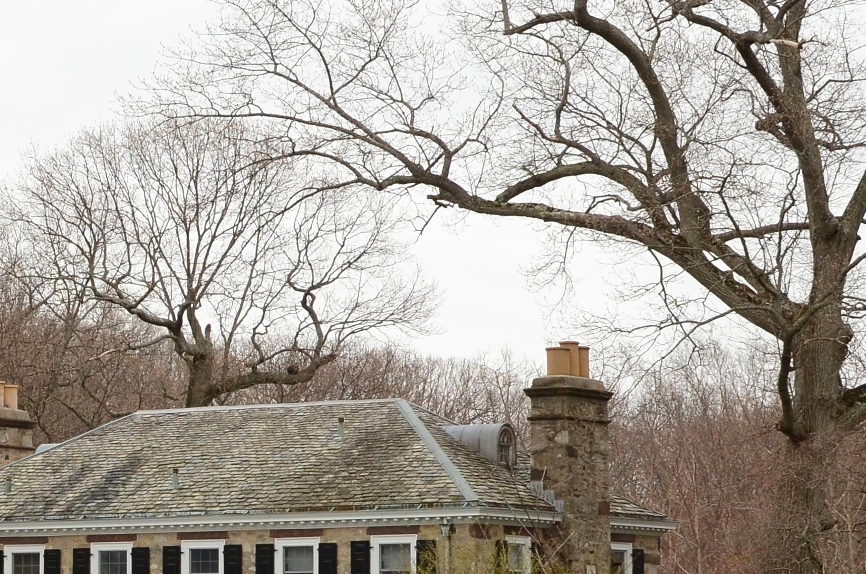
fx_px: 3733
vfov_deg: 8.8
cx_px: -6
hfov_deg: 13.1
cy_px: 419
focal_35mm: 155
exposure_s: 1/500
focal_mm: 35
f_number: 6.3
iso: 900
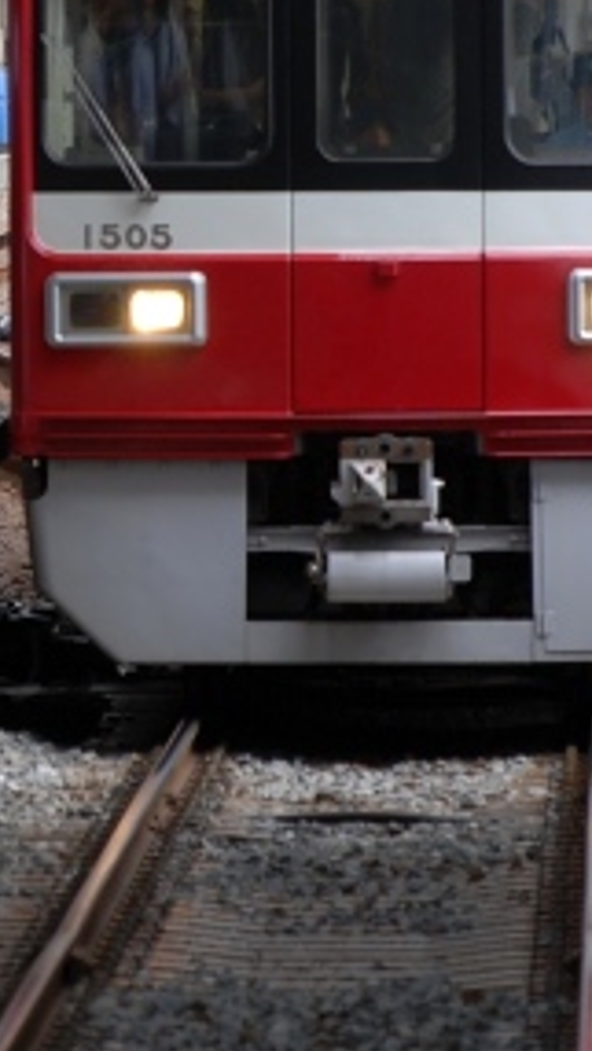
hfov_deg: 1.6
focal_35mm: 749
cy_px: 204
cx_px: -132
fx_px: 20890
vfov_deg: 2.9
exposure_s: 1/160
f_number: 5
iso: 200
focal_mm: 170
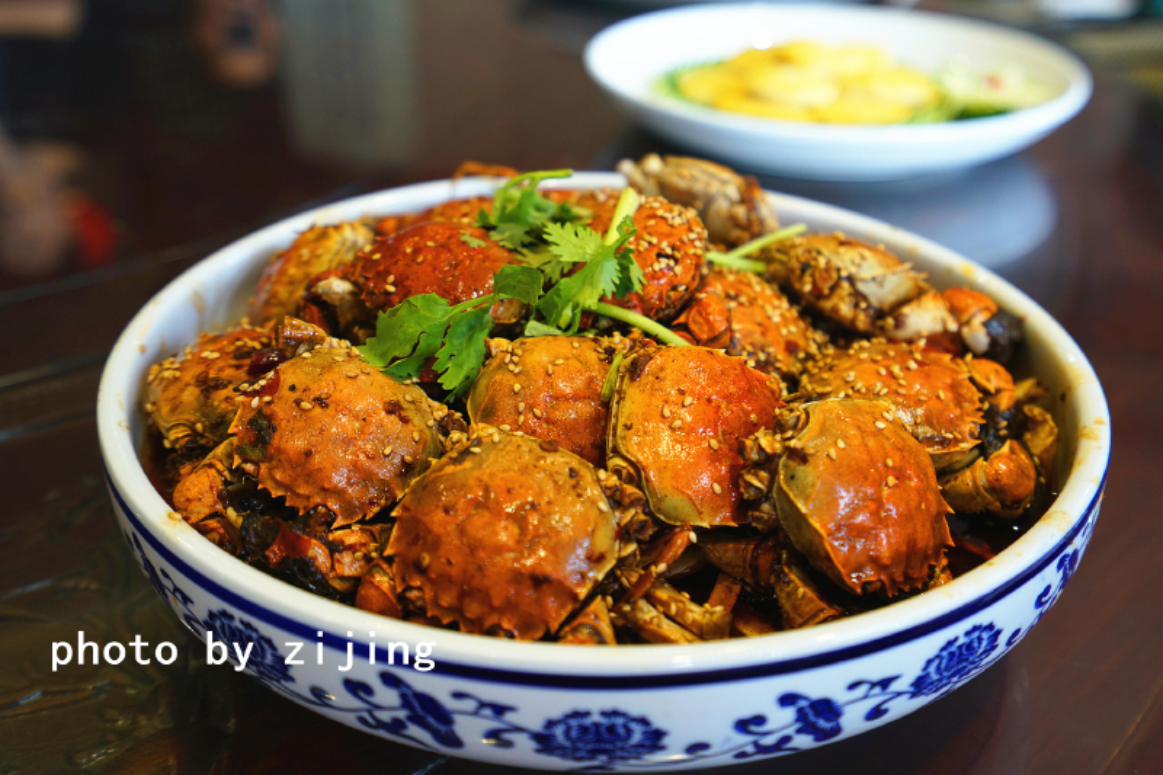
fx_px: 1130
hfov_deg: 54.4
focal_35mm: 35
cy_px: 388
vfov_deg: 37.8
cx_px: 582
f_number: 4
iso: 640
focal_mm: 35
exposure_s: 1/60
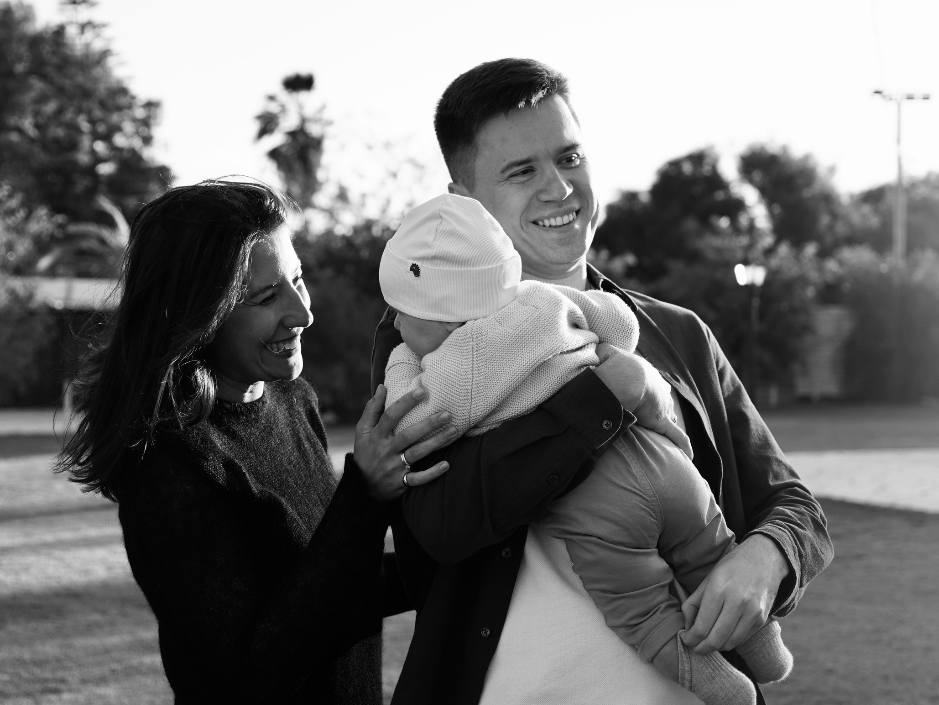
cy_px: 329
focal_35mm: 61
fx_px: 1655
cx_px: 412
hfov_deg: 31.6
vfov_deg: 24.0
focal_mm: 51
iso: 200
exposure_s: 1/800
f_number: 4
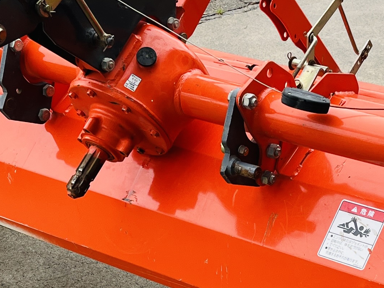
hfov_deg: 19.9
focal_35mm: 98
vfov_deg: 14.9
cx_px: 283
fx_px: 1087
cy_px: 272
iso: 50
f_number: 1.6
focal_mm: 5.1
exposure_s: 1/537
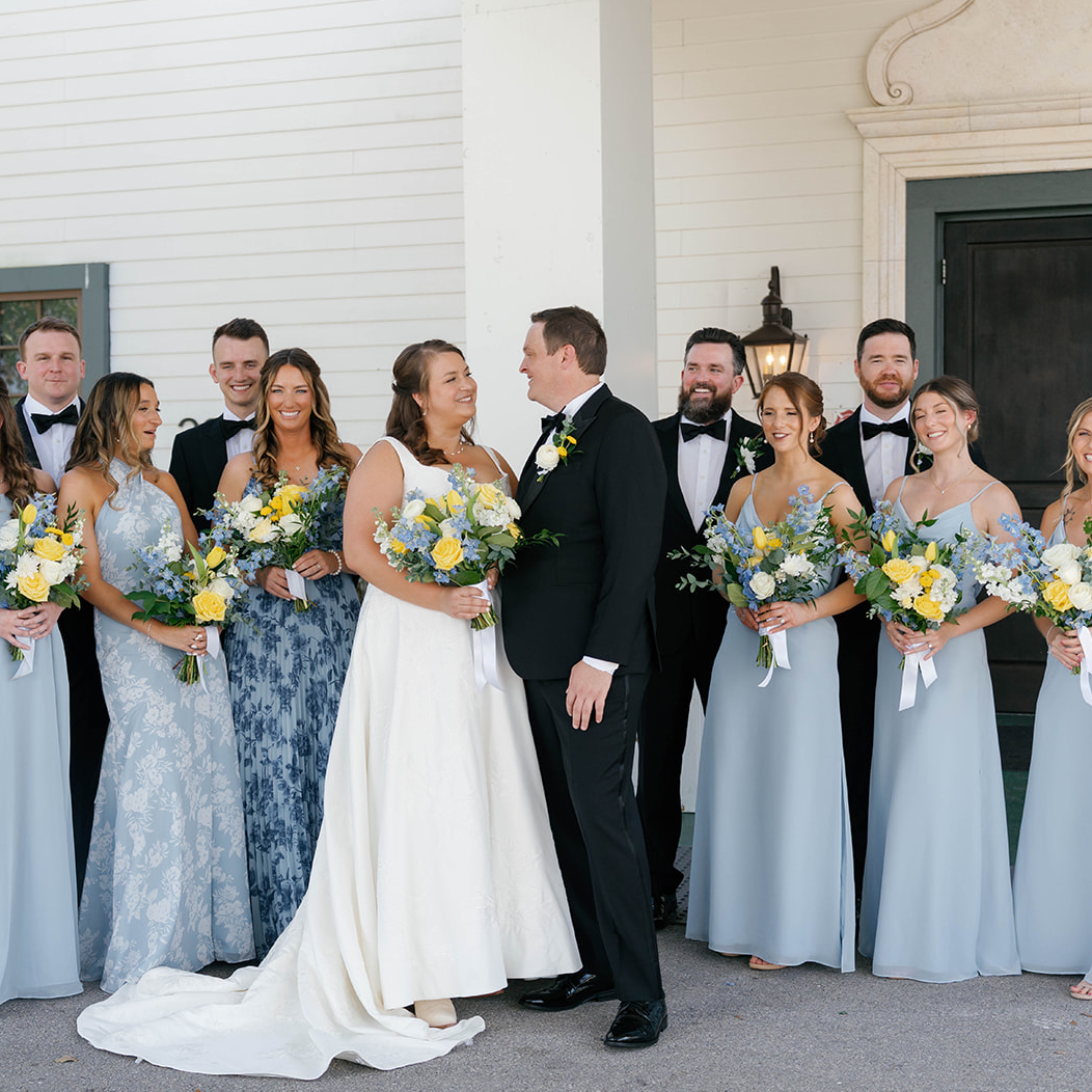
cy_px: 551
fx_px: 1892
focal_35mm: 53
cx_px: 442
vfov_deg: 32.2
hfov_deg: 32.1
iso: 160
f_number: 2.8
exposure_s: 1/1000
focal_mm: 41
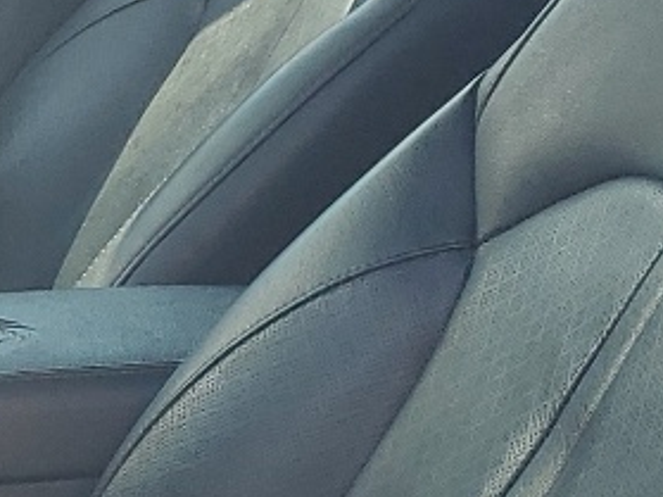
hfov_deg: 12.1
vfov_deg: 9.9
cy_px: 516
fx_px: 2853
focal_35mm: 149
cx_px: -558
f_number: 1.5
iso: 50
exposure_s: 1/500
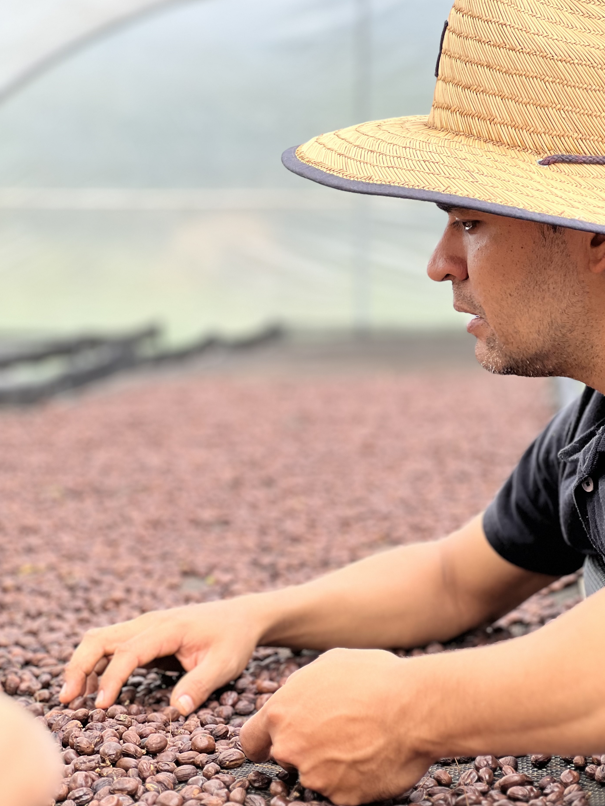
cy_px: 434
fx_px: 1957
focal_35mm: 84
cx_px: 325
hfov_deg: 17.6
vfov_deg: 23.3
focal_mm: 9
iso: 32
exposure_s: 1/121
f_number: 2.8
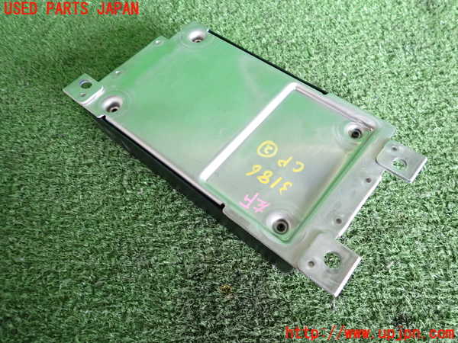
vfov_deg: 54.9
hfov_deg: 69.4
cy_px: 172
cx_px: 229
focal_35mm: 25
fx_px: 331
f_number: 2
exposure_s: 1/30
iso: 320
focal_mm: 4.5
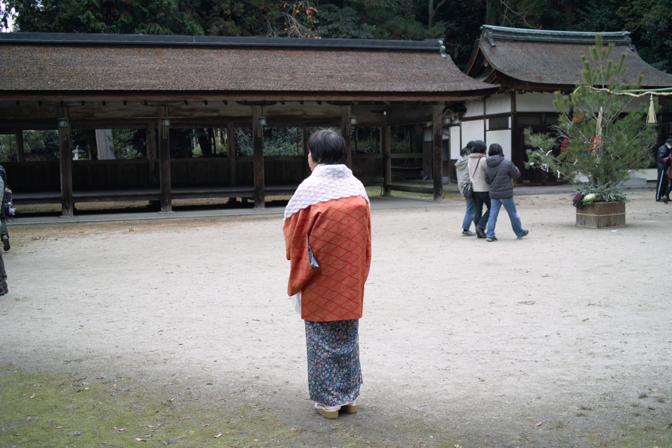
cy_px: 224
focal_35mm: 41
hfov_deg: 47.4
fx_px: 765
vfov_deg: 32.6
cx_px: 336
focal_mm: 24.2
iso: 100
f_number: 2.8
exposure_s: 1/100
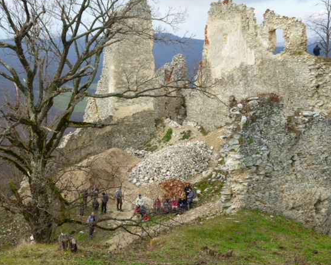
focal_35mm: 51
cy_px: 126
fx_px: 500
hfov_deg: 36.6
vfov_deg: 29.7
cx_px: 141
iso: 80
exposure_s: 1/125
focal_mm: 8.1
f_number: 4.2
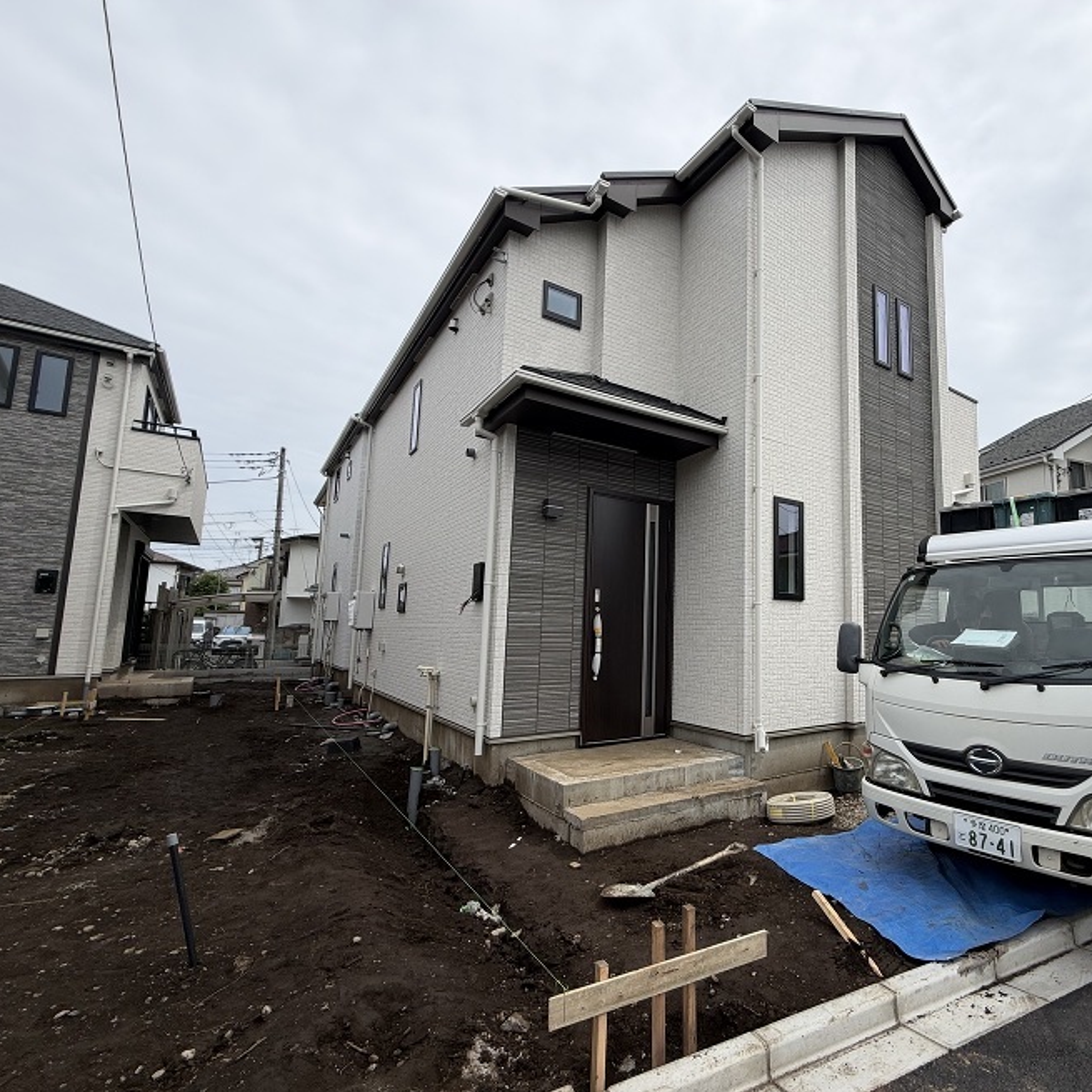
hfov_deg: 81.4
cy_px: 561
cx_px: 720
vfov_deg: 83.9
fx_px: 607
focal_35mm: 17
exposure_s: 1/1087
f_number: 2.2
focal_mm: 2.22
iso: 20
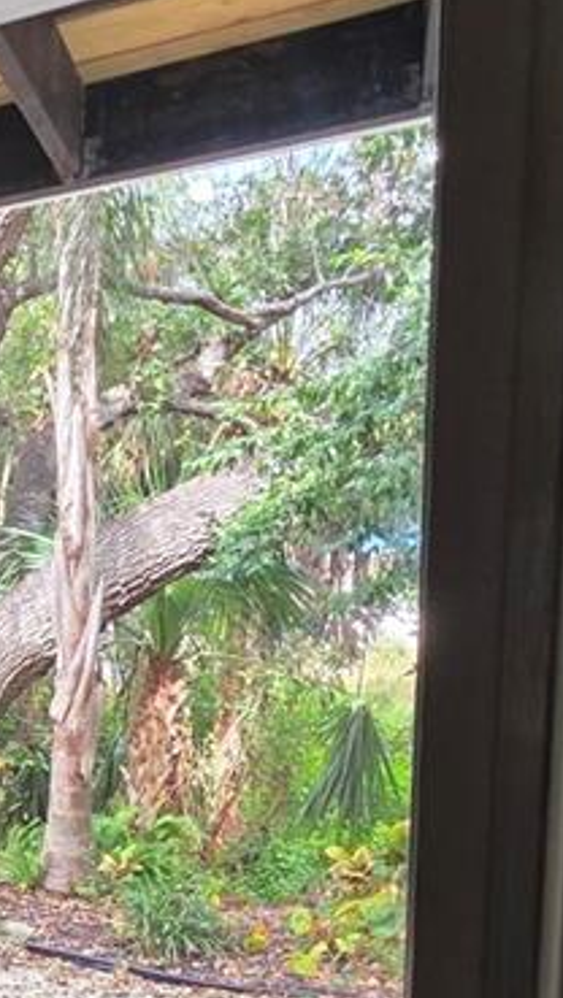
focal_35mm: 46
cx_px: -401
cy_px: 828
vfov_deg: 42.2
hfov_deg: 20.1
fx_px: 1219
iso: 160
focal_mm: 2.2
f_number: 1.9
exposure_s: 1/359
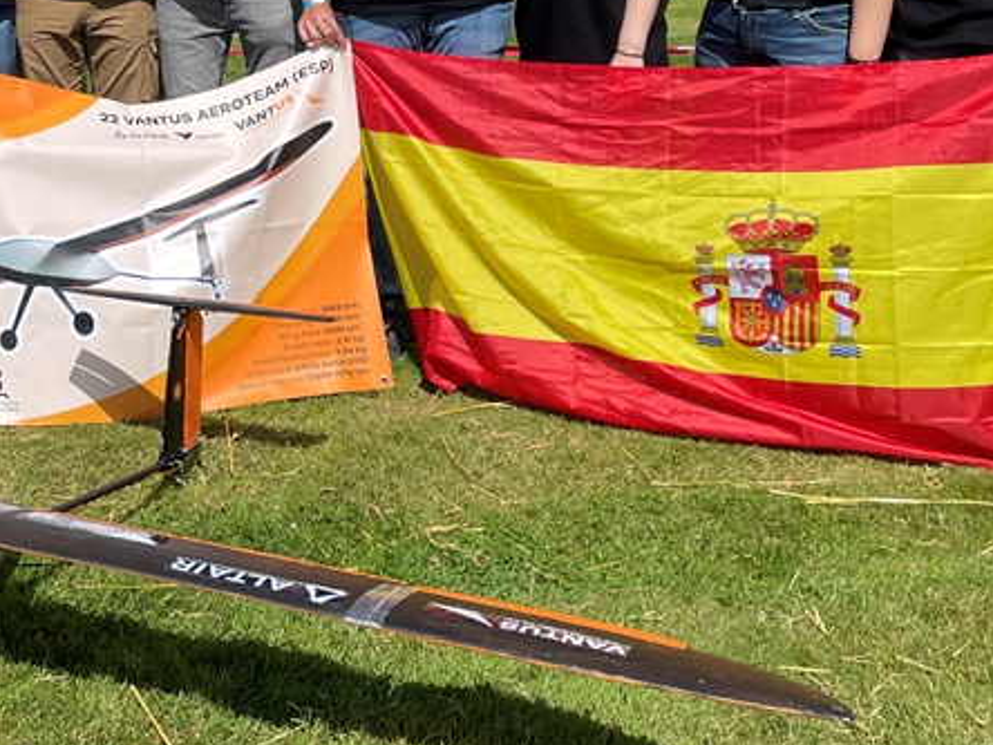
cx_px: 69
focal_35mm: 60
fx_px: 1721
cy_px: 110
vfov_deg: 23.9
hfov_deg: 30.5
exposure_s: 1/4831
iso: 32
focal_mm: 4.2
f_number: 1.6
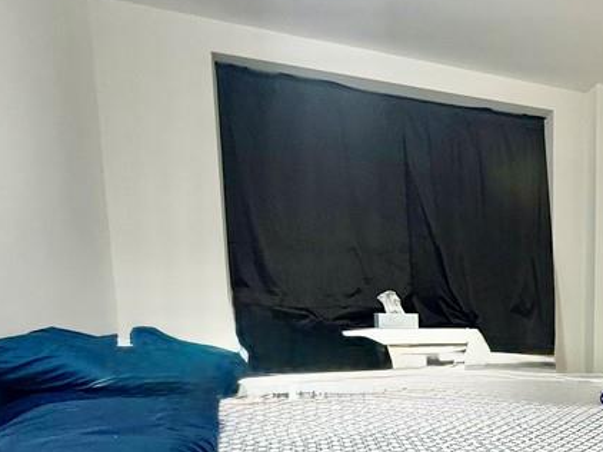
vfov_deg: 39.3
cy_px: 390
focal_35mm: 34
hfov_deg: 44.5
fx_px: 592
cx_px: 624
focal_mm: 2.22
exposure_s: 1/60
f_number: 2.2
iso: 250
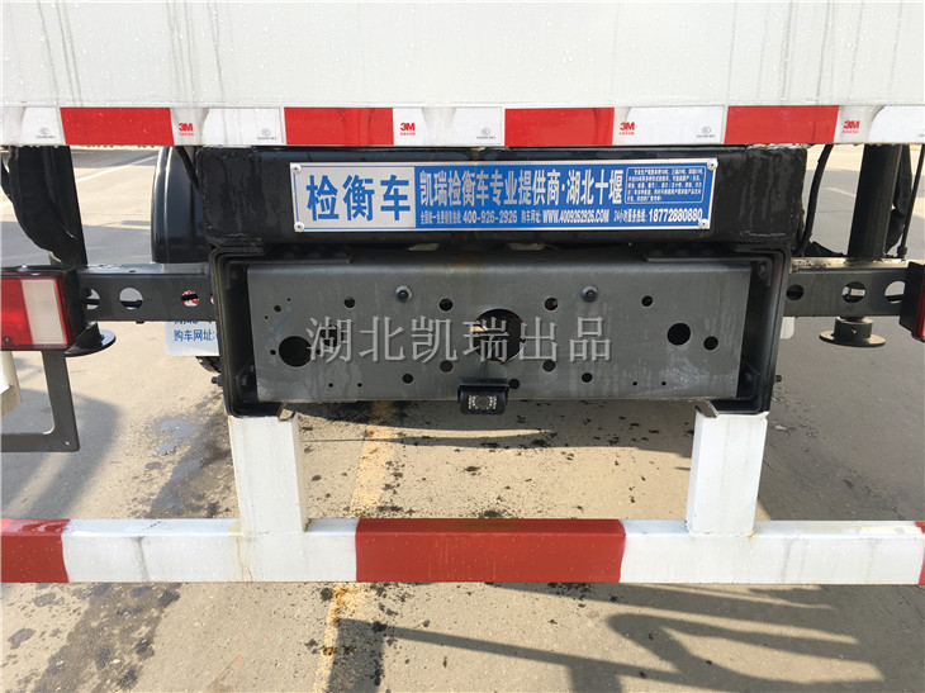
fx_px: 775
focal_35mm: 29
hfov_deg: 61.7
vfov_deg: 48.2
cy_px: 346
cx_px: 462
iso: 25
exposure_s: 1/326
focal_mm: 4.15
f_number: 2.2
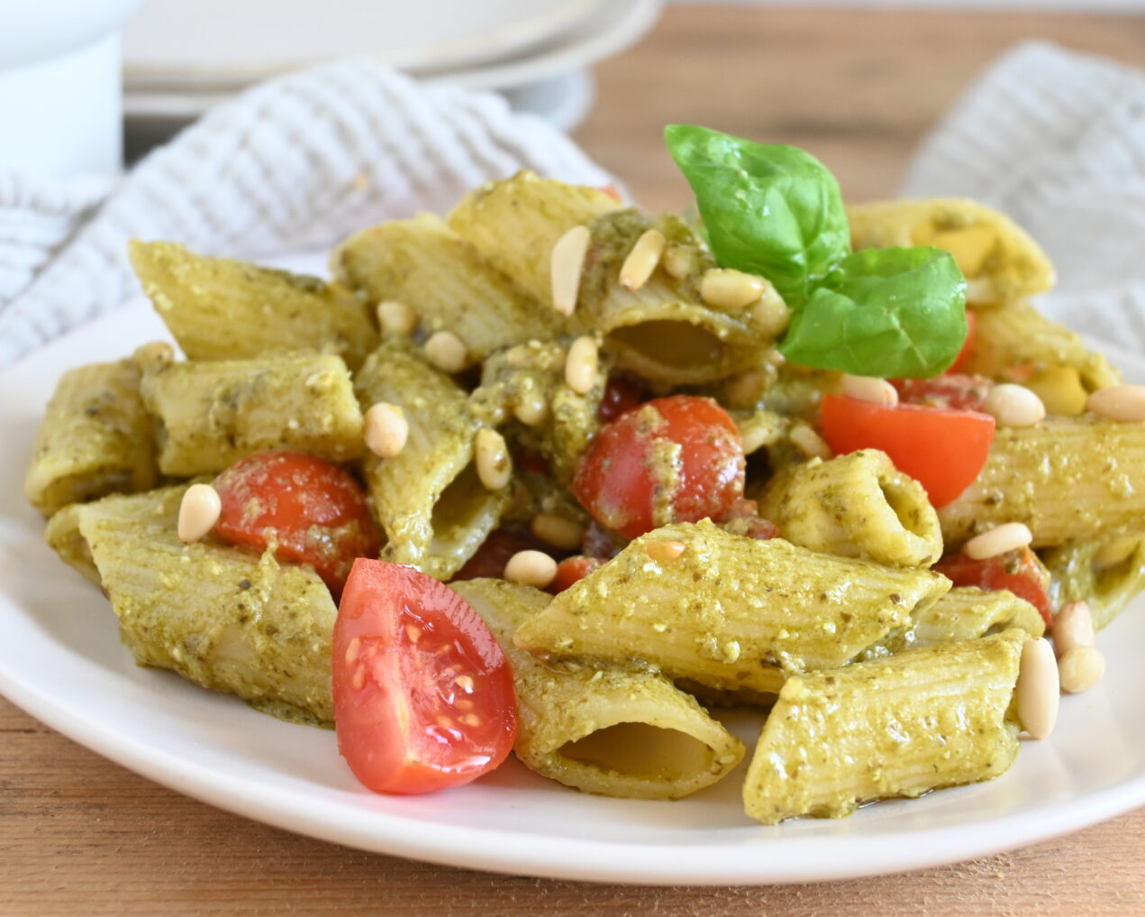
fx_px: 2305
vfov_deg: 22.5
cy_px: 459
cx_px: 613
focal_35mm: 68
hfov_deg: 27.9
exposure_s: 1/60
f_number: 5.6
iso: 640
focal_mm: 40
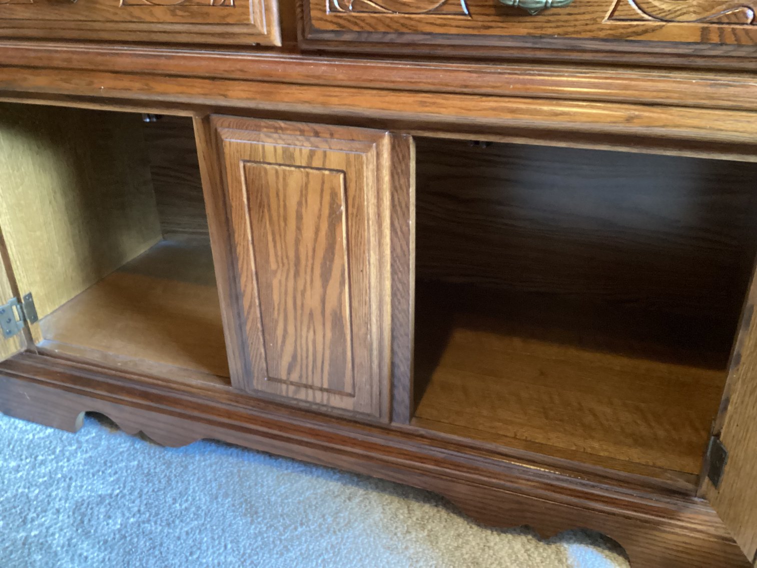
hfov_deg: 58.3
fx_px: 678
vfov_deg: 45.4
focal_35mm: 31
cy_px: 284
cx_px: 378
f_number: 2.4
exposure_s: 1/20
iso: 640
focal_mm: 3.3
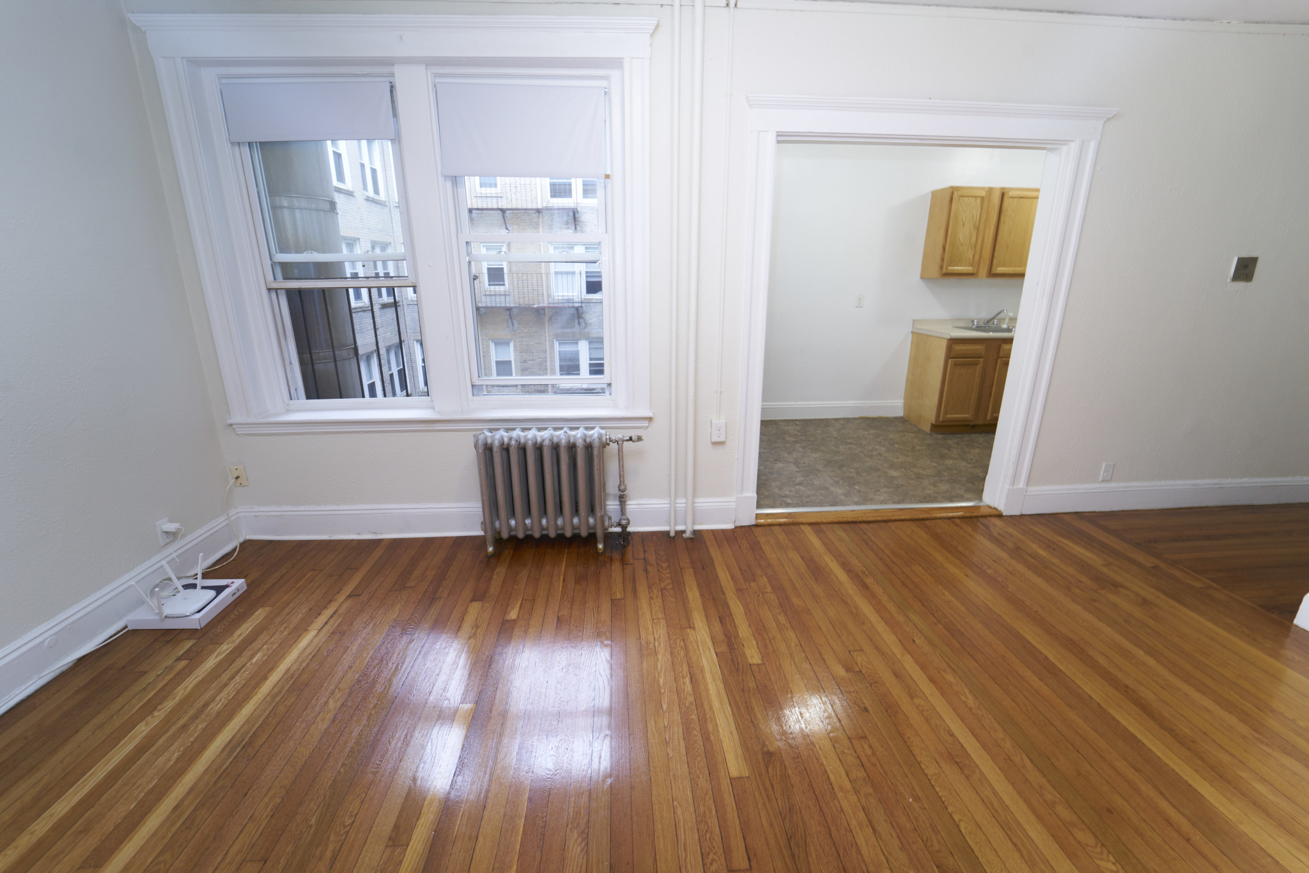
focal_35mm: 14
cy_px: 436
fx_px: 509
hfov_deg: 104.2
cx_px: 654
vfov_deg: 81.2
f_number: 8
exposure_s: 1/5
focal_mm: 14
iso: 250
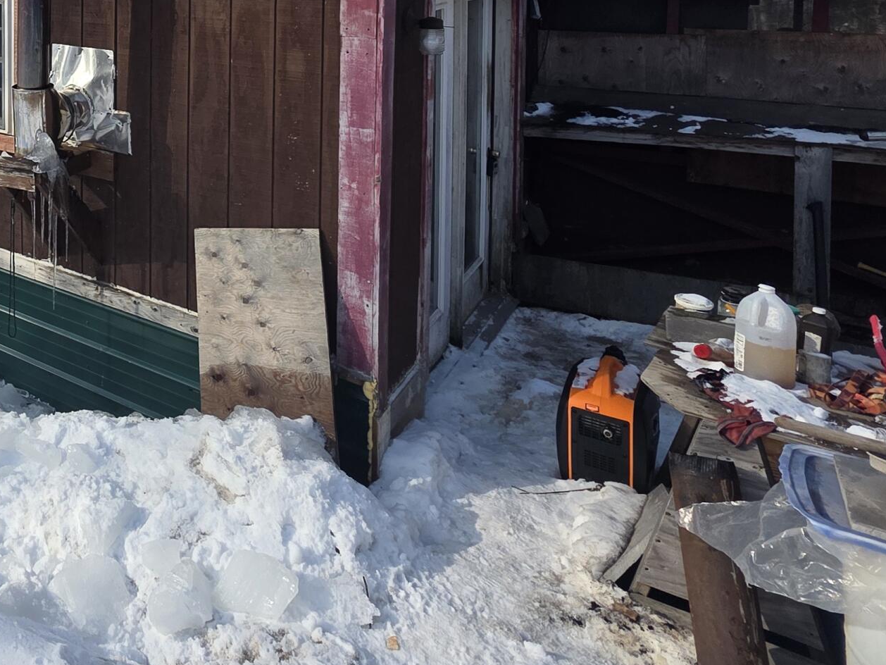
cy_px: -3
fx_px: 794
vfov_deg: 39.9
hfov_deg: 48.6
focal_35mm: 31
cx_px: 11
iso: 40
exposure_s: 1/1501
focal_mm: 2.2
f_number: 1.9
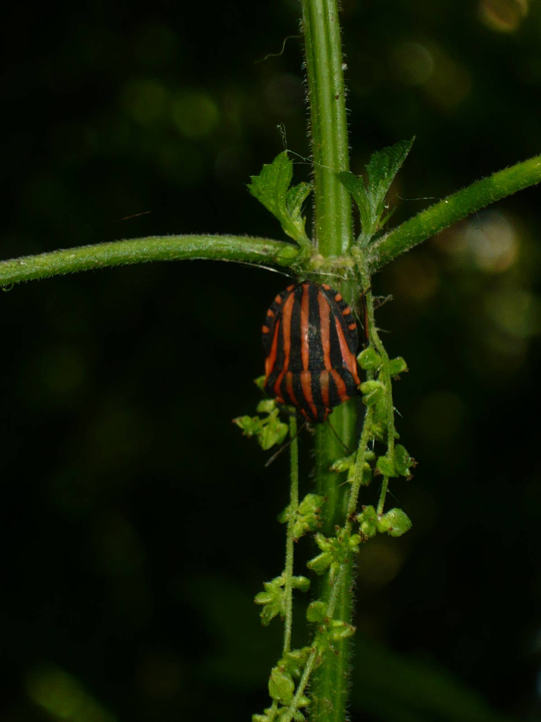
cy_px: 361
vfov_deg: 12.3
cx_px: 270
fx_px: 3334
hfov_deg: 9.3
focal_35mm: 160
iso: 100
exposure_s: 1/60
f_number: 5.1
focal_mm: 16.5
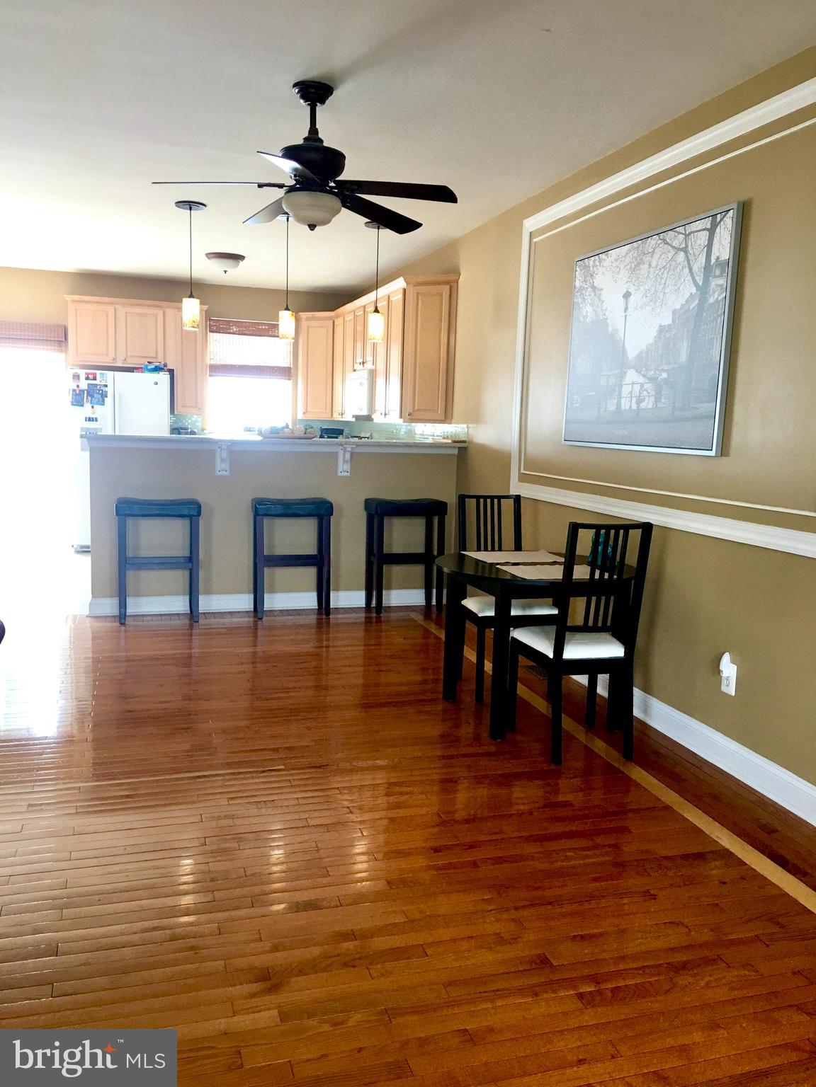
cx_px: 408
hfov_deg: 48.2
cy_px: 544
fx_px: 911
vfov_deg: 61.7
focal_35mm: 29
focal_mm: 4.15
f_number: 2.2
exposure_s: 1/30
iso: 40
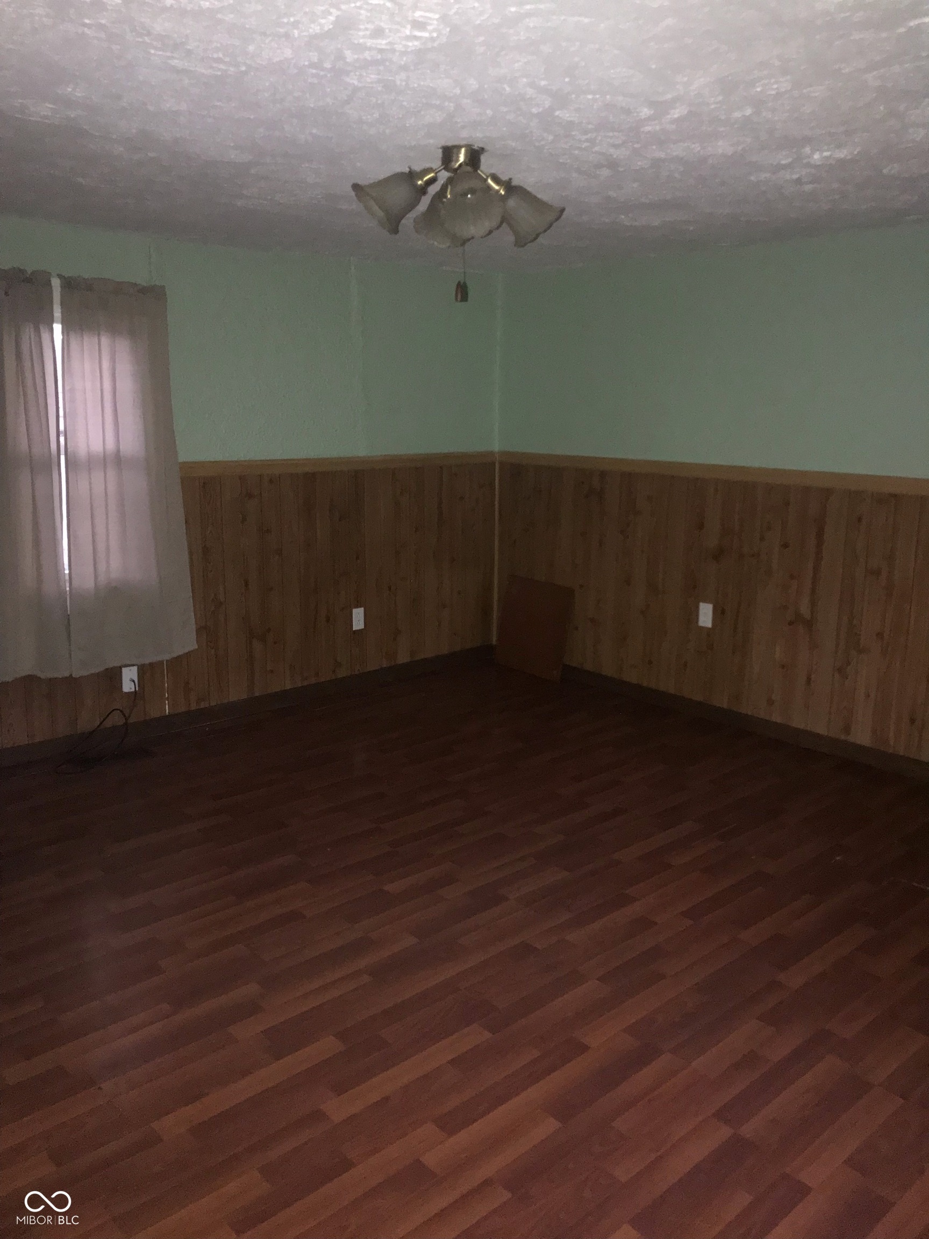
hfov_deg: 49.7
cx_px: 464
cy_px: 620
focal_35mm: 28
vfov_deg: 63.4
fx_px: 1002
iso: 200
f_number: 1.8
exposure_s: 1/16
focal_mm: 3.99
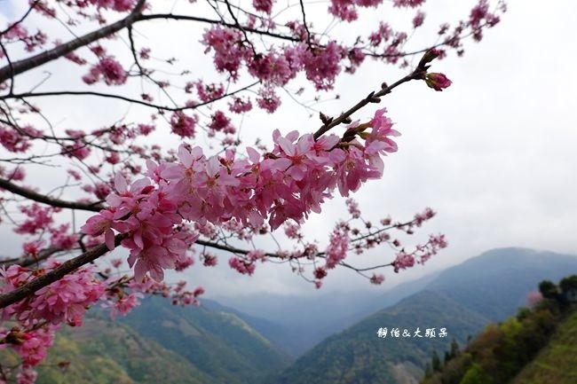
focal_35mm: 24
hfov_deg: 73.8
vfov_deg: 53.1
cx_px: 288
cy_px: 192
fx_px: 385
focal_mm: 9.13
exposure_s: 1/800
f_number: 4
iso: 125
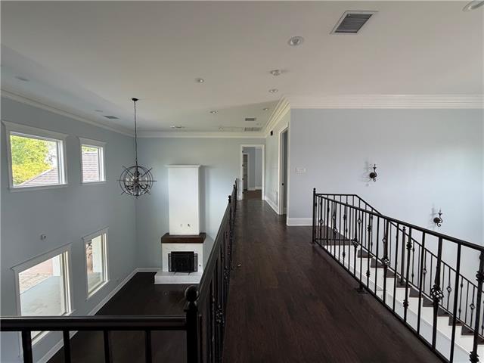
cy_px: 182
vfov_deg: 85.7
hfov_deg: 102.1
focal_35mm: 14
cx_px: 242
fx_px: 196
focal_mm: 2.22
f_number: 2.2
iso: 250
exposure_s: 1/121
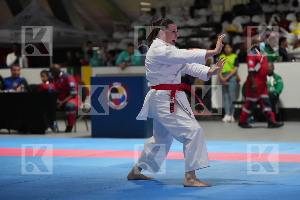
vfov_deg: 12.7
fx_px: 900
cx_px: 150
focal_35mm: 108
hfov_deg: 18.9
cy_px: 100
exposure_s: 1/500
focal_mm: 108
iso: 5000
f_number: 2.8
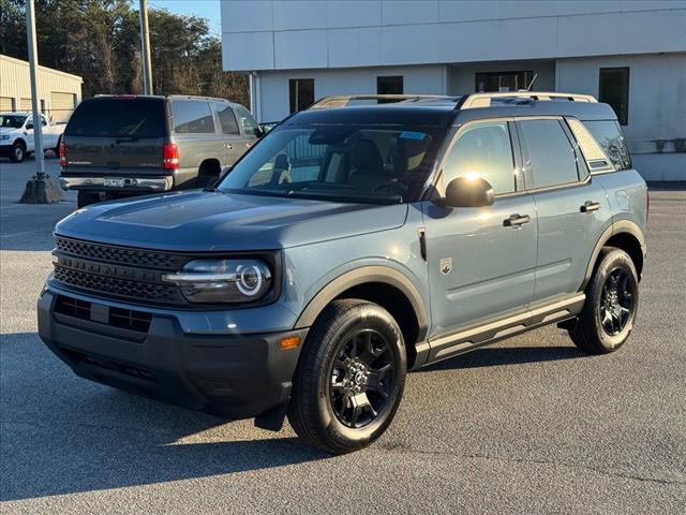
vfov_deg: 30.3
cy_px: 258
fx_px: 951
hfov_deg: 39.7
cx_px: 343
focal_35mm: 48
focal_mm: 6.76
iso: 64
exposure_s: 1/1427
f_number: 1.78
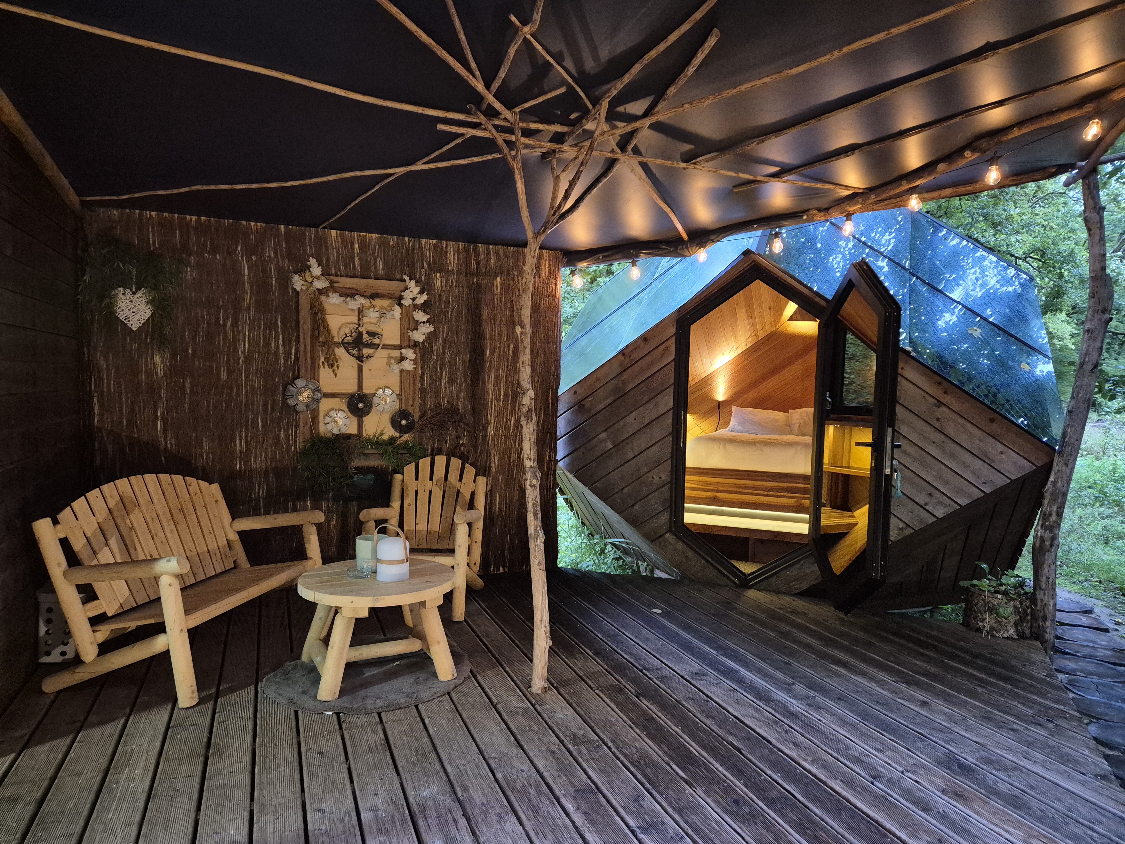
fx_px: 747
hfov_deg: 73.9
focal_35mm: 23
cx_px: 562
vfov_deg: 58.9
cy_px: 422
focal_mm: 5.4
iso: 1250
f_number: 1.8
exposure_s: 1/50
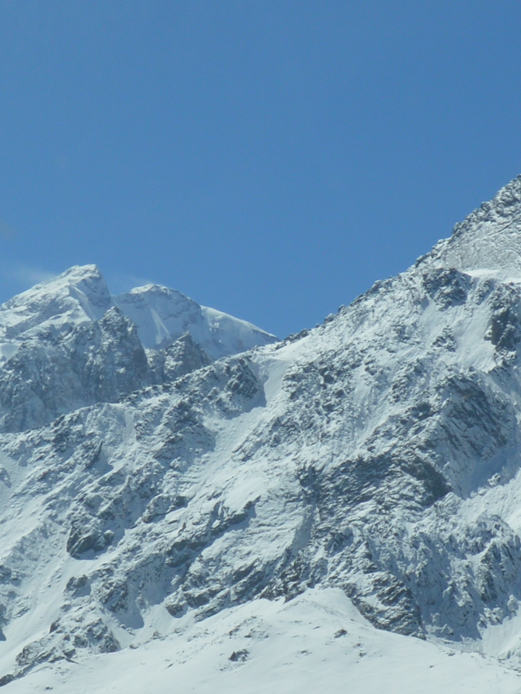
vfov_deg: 10.1
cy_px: 389
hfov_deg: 7.6
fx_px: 3913
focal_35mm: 195
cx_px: 325
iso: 100
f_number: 10
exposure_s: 1/400
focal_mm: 28
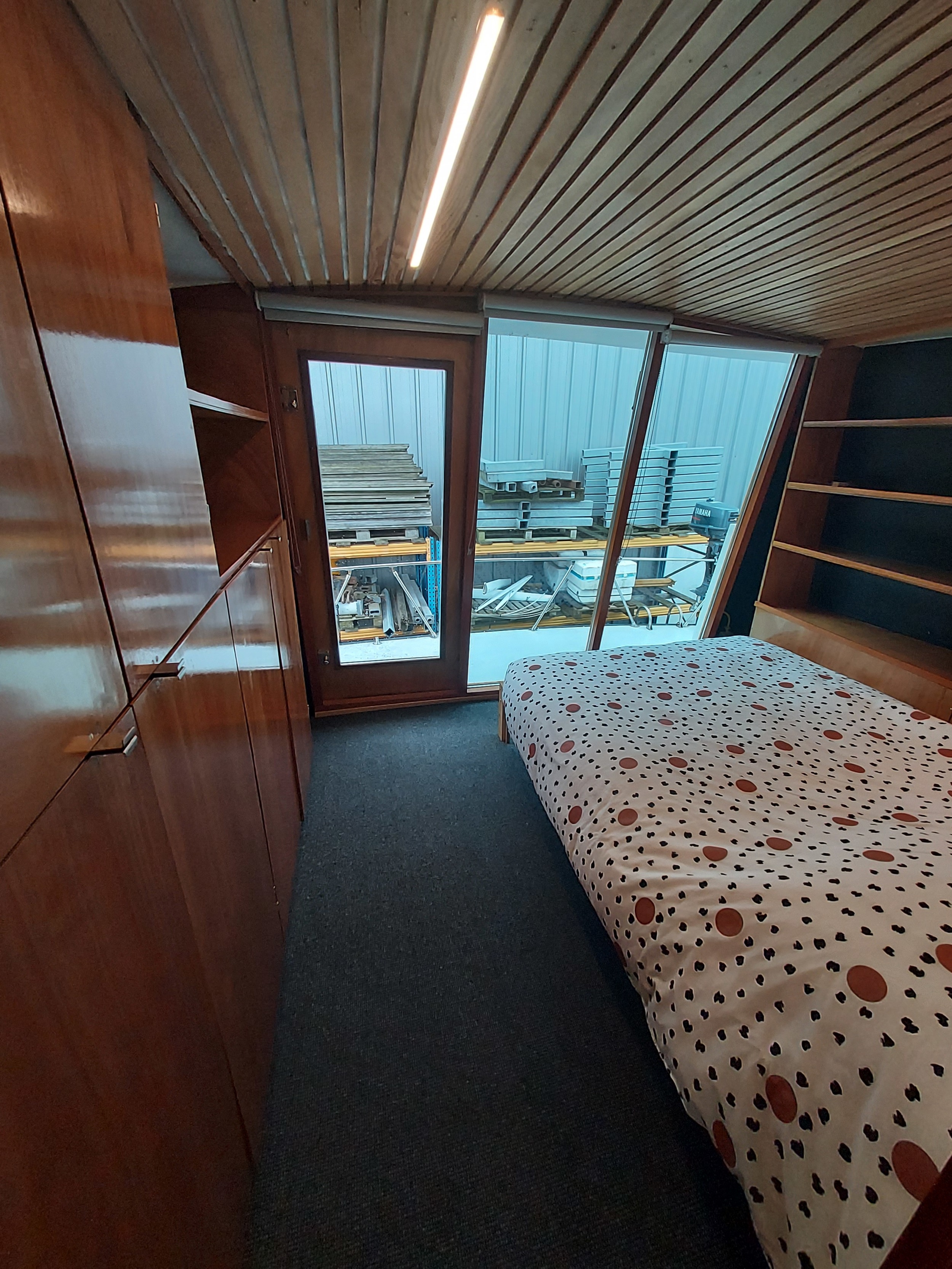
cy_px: 634
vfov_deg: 106.2
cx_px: 476
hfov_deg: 89.9
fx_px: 477
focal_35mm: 13
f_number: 2.2
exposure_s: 1/60
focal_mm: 1.42
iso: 64
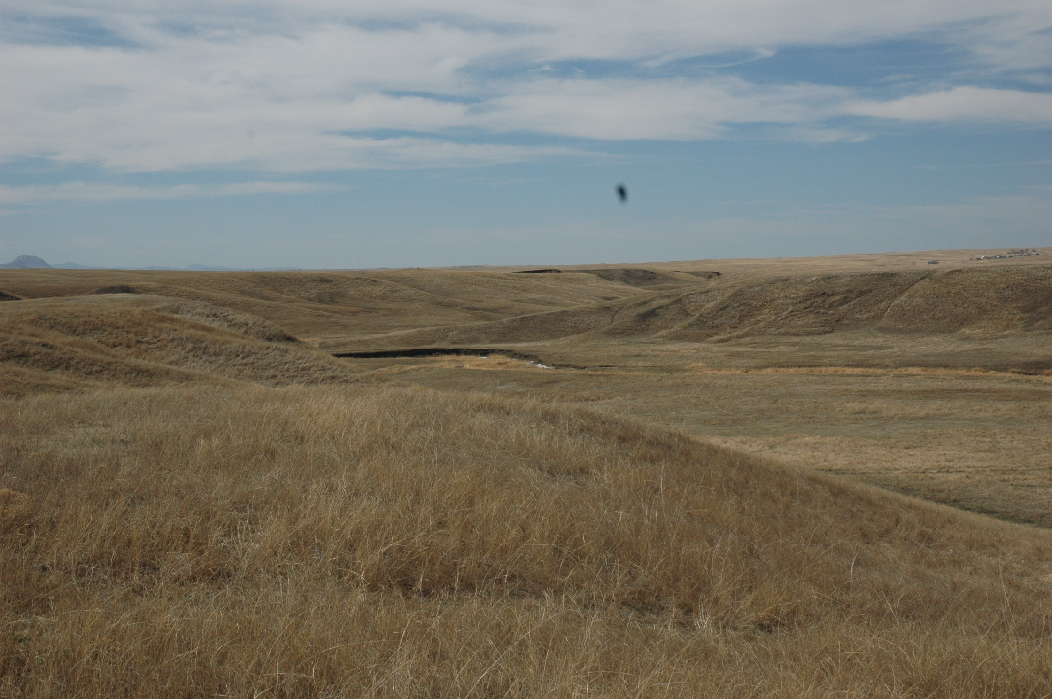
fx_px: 1489
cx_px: 526
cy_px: 350
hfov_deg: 38.9
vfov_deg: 26.4
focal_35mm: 51
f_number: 10
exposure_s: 1/320
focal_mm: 34
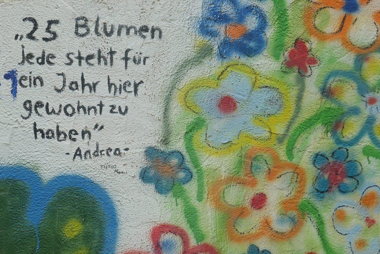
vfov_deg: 21.9
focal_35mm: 62
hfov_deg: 32.4
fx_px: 654
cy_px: 127
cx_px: 190
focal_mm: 22.6
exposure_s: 1/80
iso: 200
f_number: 8
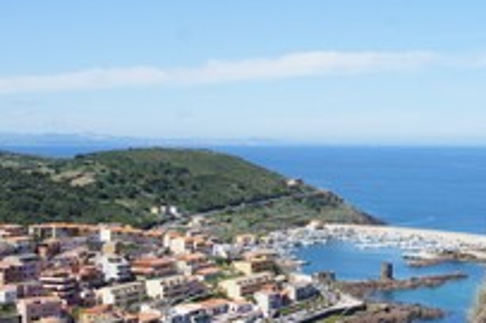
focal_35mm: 85
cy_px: 120
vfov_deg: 16.0
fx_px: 1148
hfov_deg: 23.3
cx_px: 433
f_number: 11
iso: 200
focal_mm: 25
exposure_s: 1/200
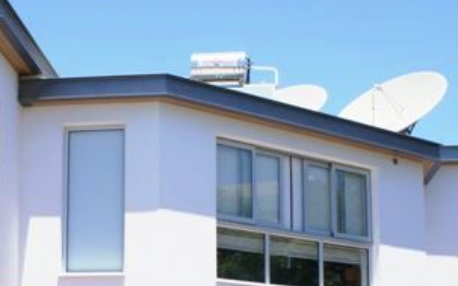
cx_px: 94
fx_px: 1048
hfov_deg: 24.3
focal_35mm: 84
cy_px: 278
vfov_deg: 15.3
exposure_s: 1/200
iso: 100
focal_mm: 26
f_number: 11
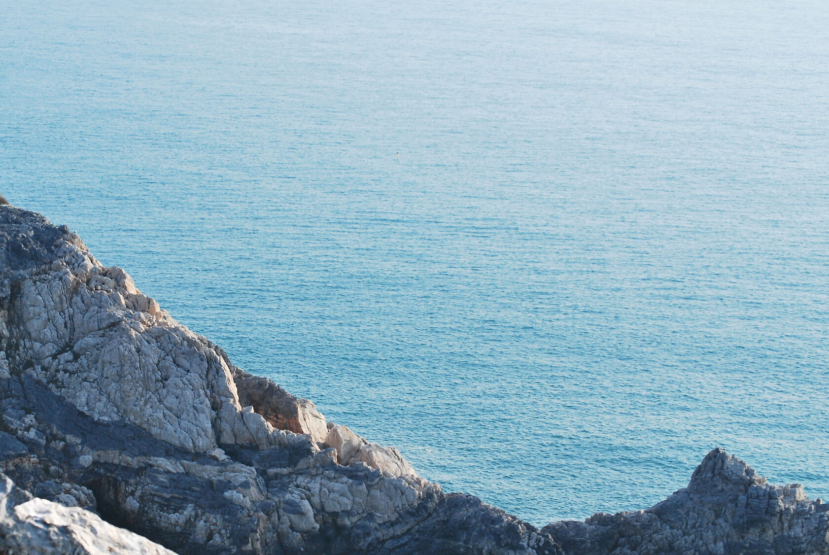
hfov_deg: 17.3
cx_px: 304
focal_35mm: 118
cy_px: 323
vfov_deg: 11.7
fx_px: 2714
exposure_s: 1/640
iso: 200
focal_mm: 55
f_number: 8
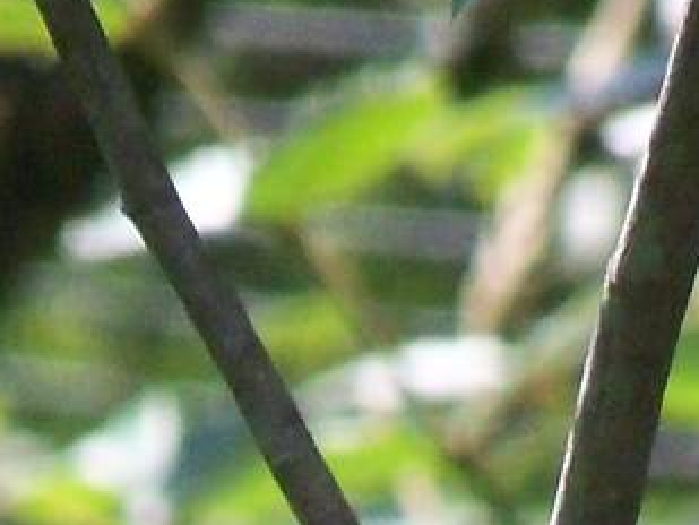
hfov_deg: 1.1
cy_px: 1197
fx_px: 36584
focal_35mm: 1811
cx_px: 127
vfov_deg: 0.8
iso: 400
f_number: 4.8
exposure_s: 1/640
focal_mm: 62
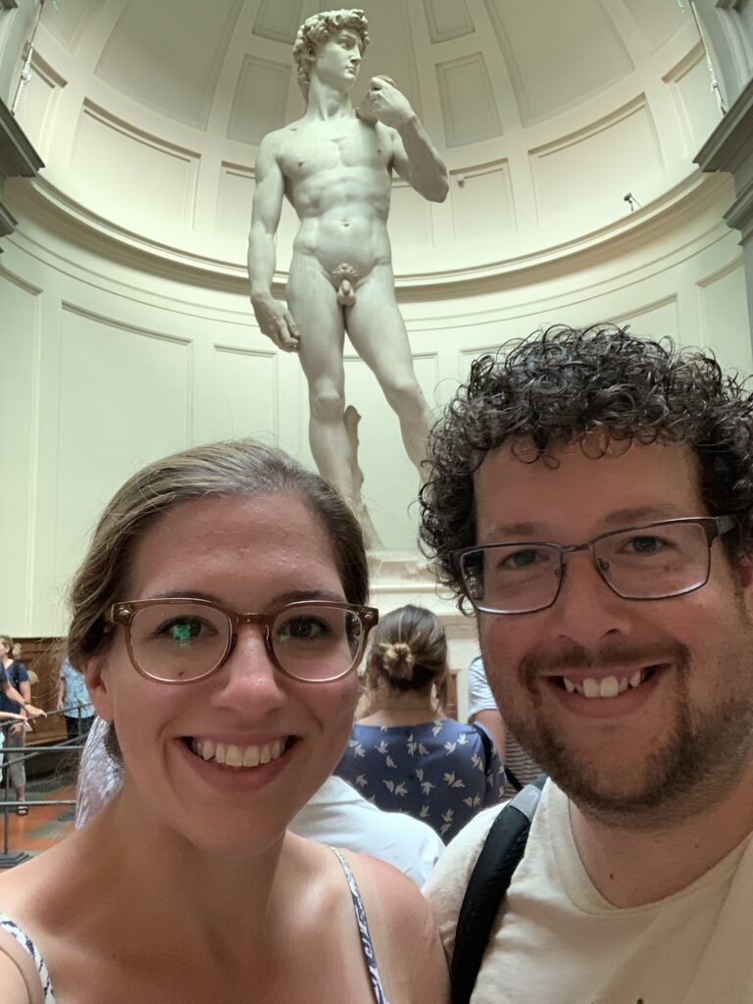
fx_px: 928
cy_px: 502
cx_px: 376
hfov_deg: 44.2
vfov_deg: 56.8
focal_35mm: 32
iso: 400
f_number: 2.2
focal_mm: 2.87
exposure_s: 1/30
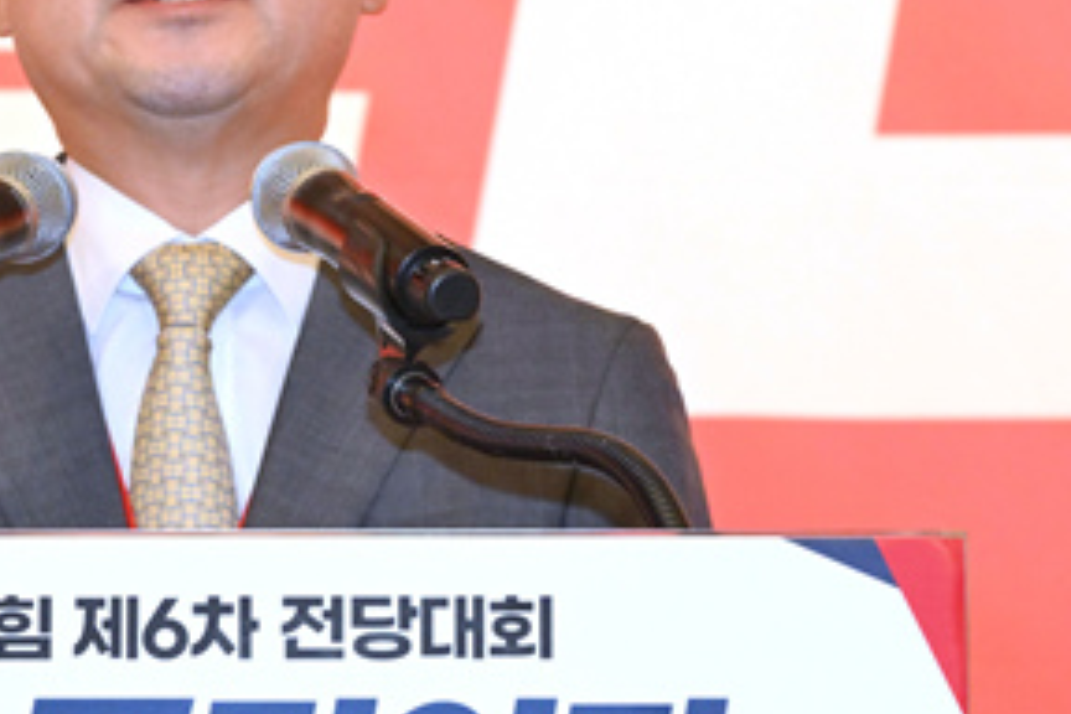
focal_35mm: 267
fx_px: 7943
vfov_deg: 5.1
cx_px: 238
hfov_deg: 7.7
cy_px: 333
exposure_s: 1/250
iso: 3200
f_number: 7.1
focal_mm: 96
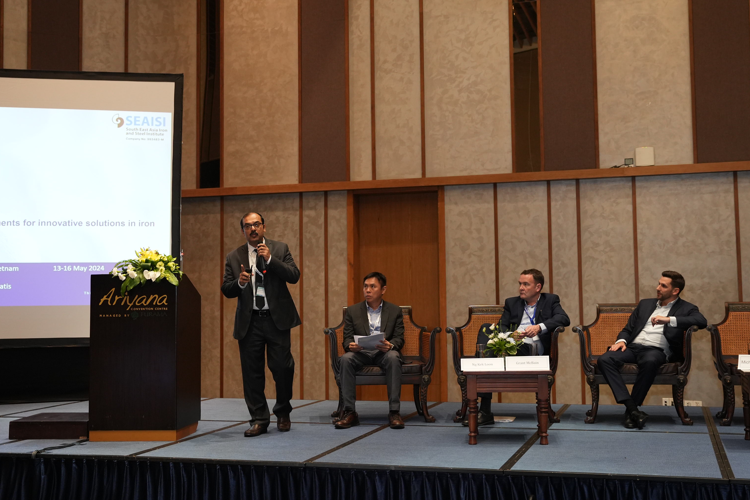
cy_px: 227
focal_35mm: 46
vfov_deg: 29.3
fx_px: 954
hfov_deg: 42.9
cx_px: 390
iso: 2000
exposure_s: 1/125
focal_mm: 39.7
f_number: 3.2
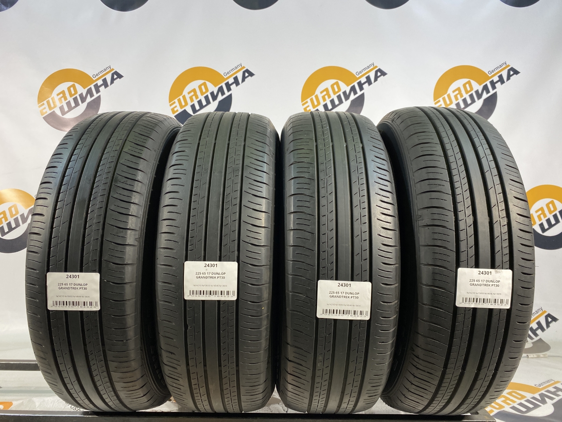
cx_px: 281
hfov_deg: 67.3
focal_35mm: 26
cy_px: 211
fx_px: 422
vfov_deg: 53.1
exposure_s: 1/100
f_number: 1.8
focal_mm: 4.25
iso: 80
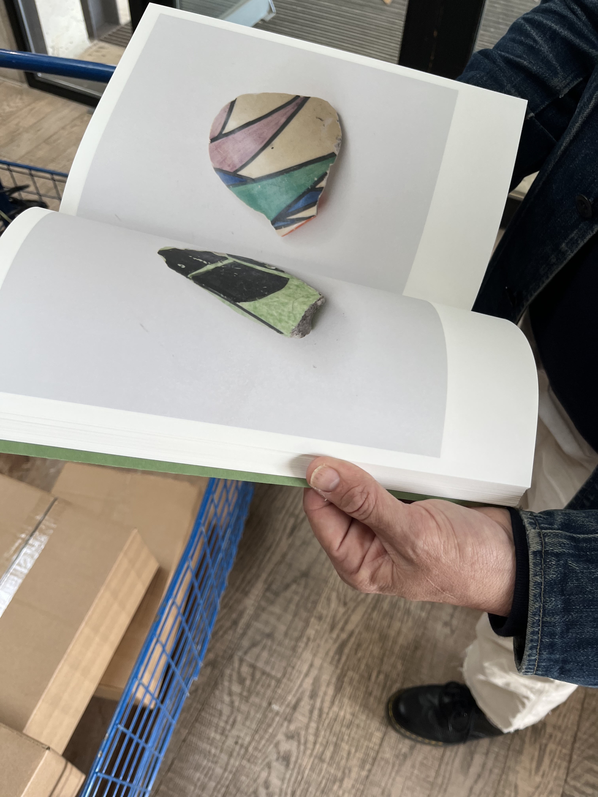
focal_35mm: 26
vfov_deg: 67.3
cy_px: 398
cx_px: 299
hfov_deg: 53.1
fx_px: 599
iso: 80
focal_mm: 5.1
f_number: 1.6
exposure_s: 1/100
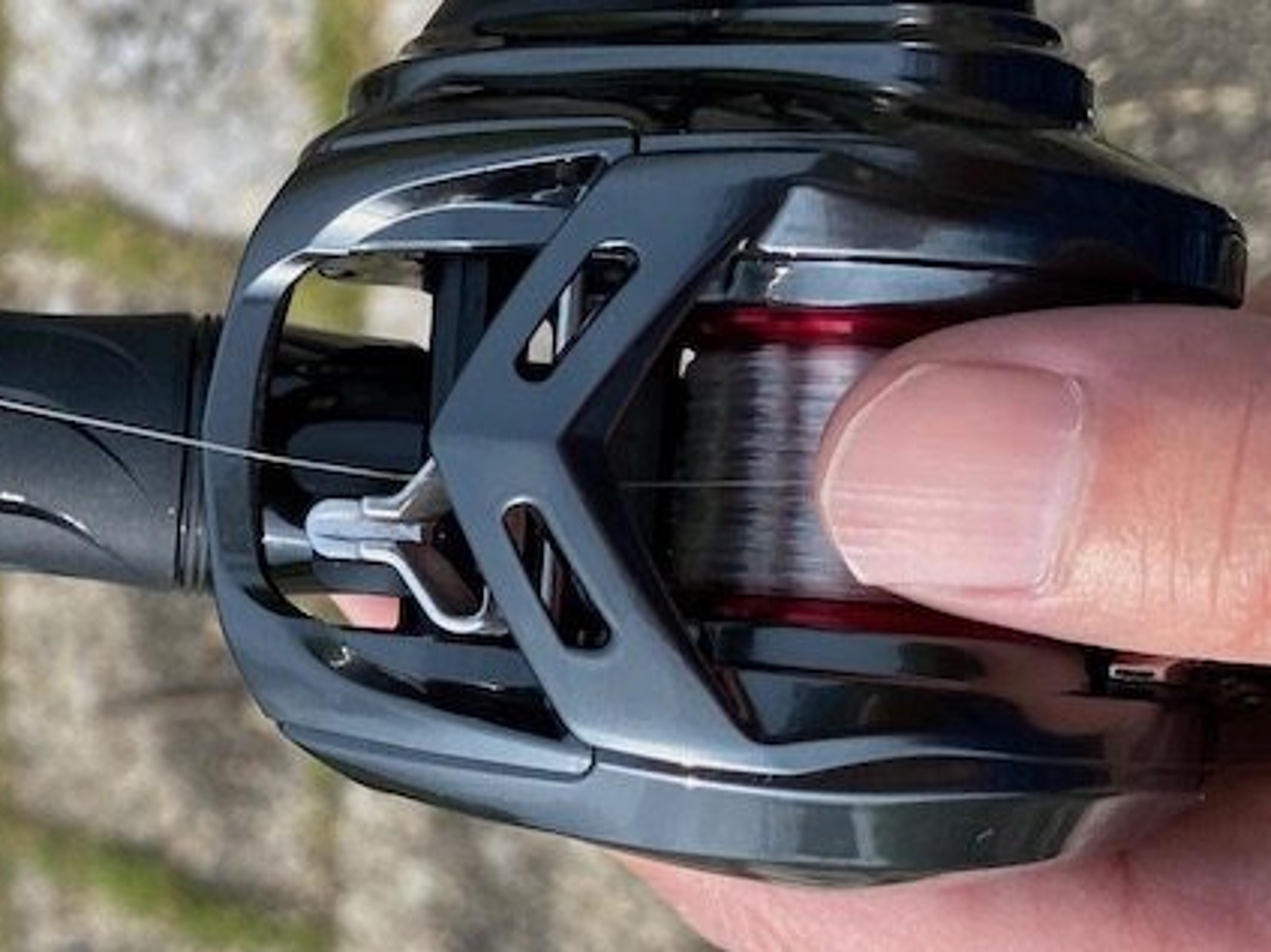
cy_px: 453
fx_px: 2313
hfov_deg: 27.9
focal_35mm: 63
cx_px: -141
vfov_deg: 23.3
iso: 32
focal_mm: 4.25
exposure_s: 1/1866
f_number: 1.8
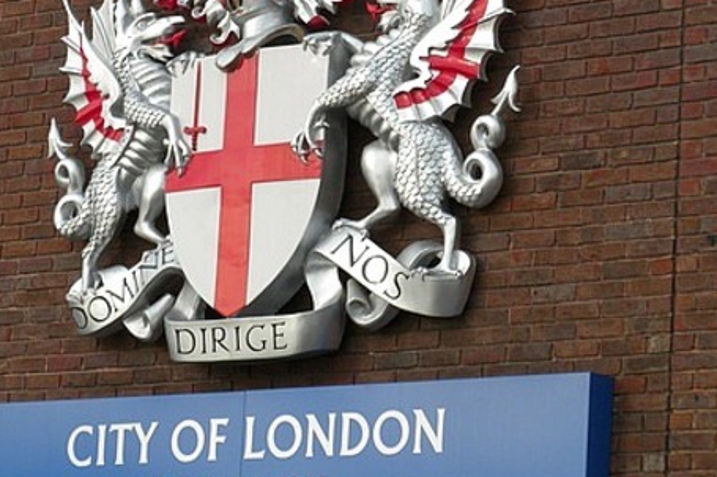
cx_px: 291
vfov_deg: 7.9
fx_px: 3464
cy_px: 222
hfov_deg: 11.8
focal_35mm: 174
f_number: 5.1
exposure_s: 1/500
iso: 160
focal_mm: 21
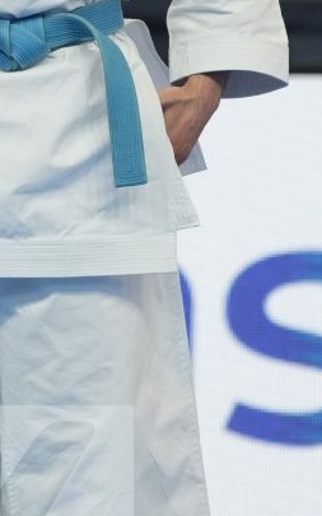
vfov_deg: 2.7
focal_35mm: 791
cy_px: 69
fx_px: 11110
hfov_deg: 1.7
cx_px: 15
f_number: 2.8
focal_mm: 175
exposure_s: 1/500
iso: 1000
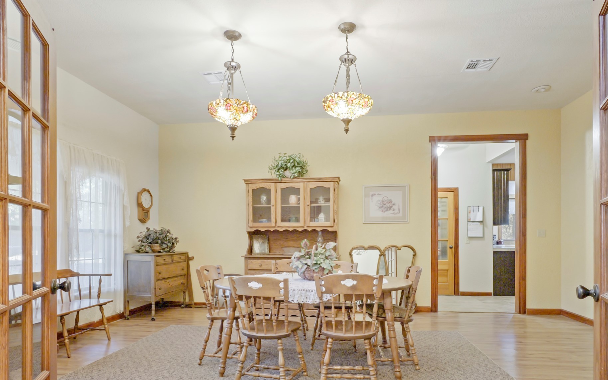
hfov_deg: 85.0
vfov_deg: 58.9
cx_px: 314
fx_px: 331
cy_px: 238
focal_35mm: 20
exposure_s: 1.6
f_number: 9
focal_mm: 9
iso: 500
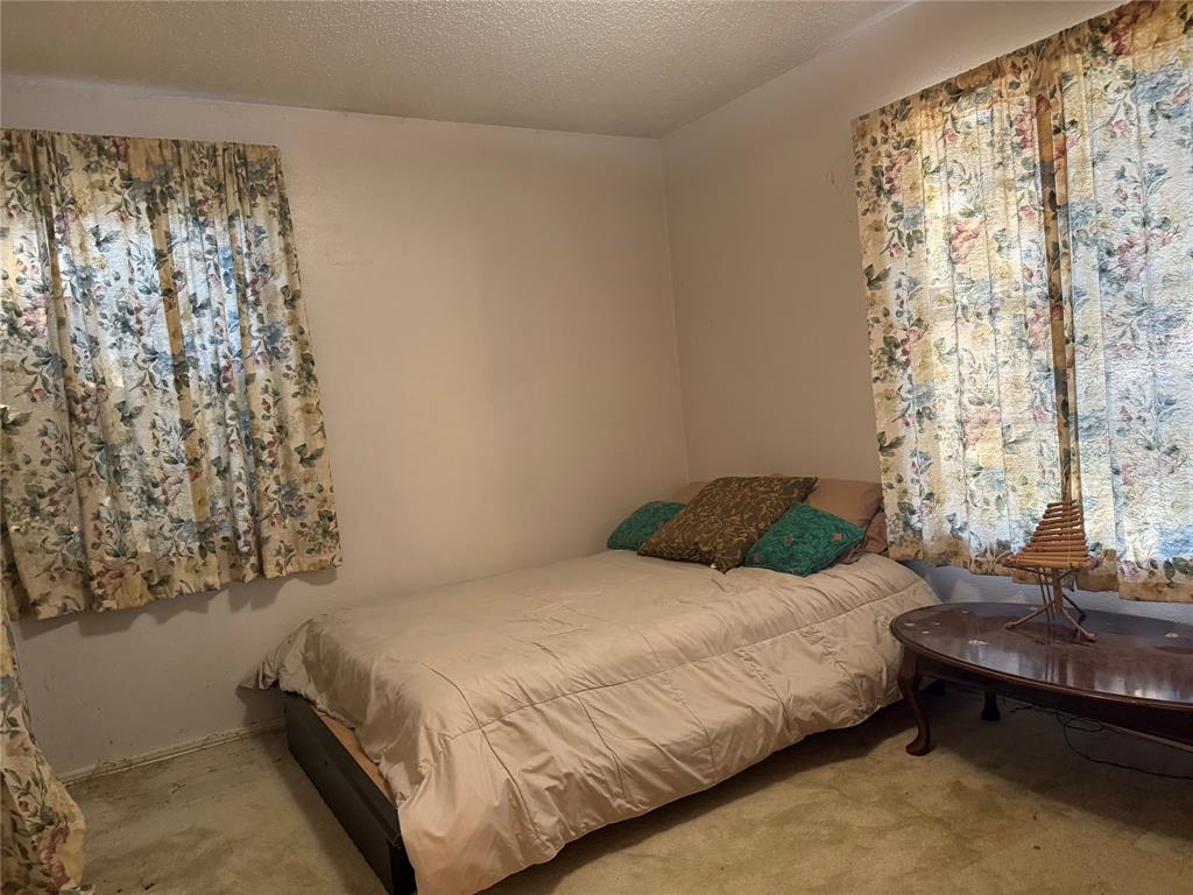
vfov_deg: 56.8
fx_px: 827
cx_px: 596
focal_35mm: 24
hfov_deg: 71.6
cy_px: 448
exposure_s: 1/60
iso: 400
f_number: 1.78
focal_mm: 6.76
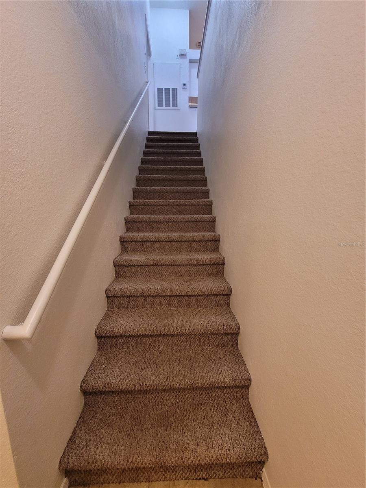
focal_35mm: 13
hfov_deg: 89.9
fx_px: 183
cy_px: 244
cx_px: 183
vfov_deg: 106.2
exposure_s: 1/60
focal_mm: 1.74
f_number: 2.2
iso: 400
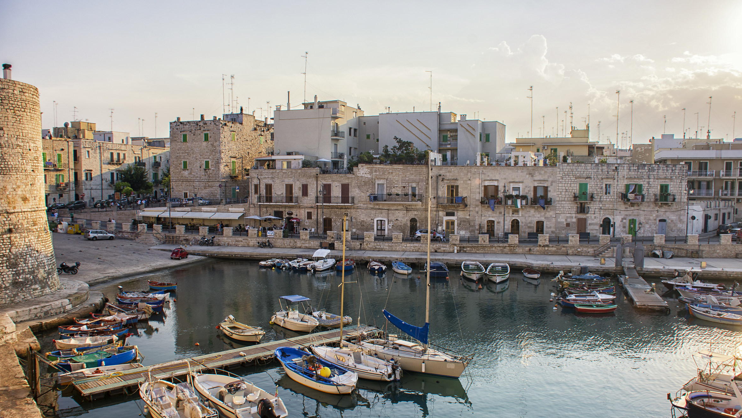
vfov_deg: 40.1
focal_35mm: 29
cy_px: 239
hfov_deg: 66.1
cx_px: 372
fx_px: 571
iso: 100
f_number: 8
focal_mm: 18
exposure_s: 1/125
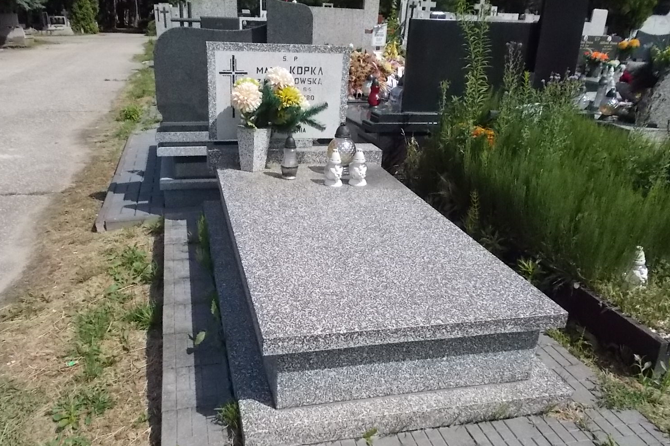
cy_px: 235
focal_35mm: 29
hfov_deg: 63.6
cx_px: 313
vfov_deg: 45.0
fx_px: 540
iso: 400
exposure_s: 1/1000
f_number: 8
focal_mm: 4.6
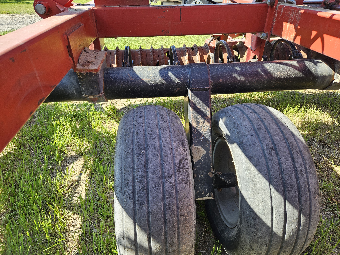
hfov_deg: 73.9
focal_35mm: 23
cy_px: 128
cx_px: 170
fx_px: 226
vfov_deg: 58.9
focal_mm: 5.4
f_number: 1.8
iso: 25
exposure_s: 1/256
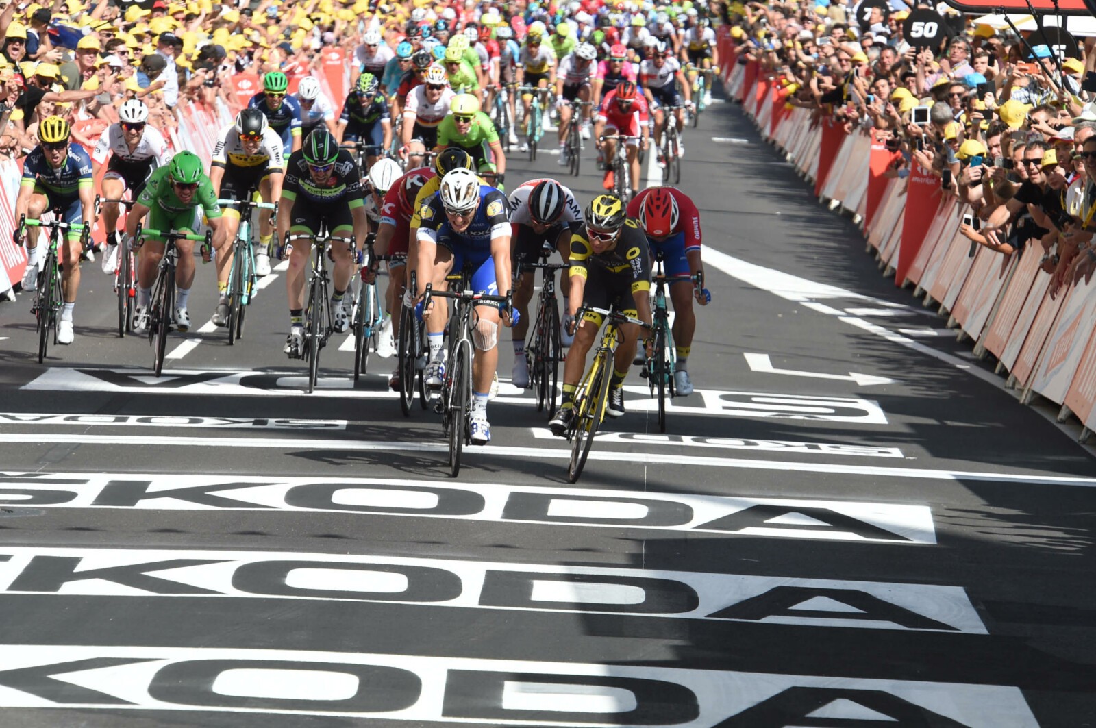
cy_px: 364
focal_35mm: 330
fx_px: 10035
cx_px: 548
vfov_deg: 4.2
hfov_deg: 6.3
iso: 1000
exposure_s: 1/1000
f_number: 14
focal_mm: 330
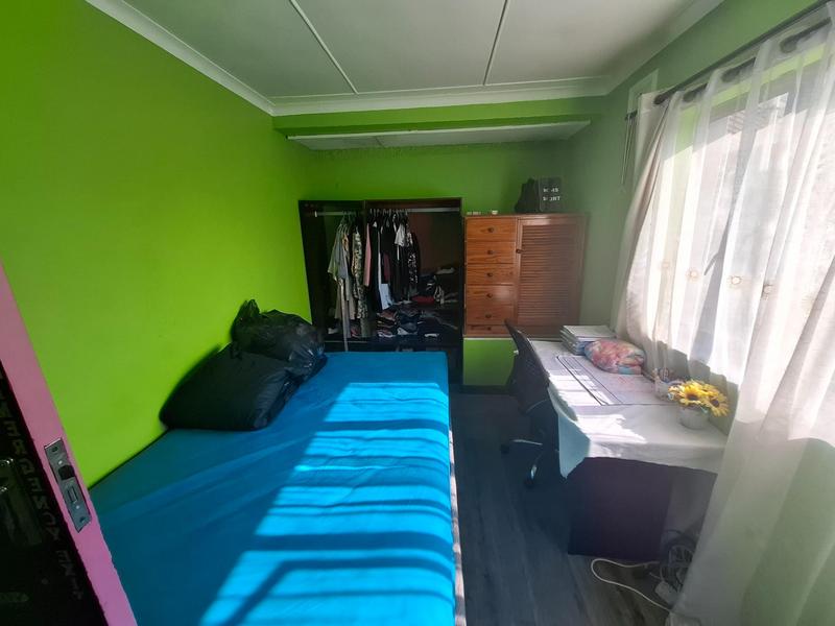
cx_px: 418
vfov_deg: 89.9
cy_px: 313
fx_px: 314
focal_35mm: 13
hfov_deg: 106.2
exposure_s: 1/127
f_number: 2.2
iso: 40
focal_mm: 1.74
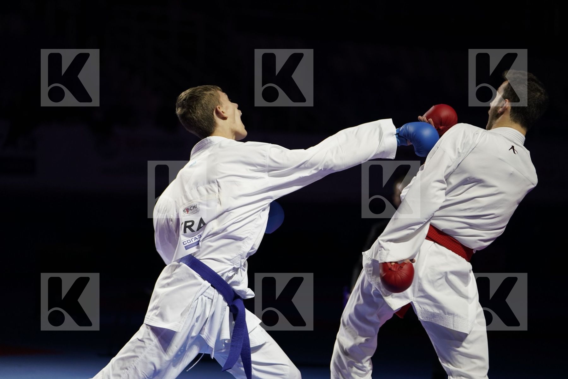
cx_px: 284
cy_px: 190
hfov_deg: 16.3
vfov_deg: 10.9
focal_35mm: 126
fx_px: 1988
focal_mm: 126
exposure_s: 1/1000
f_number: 2.8
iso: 1250
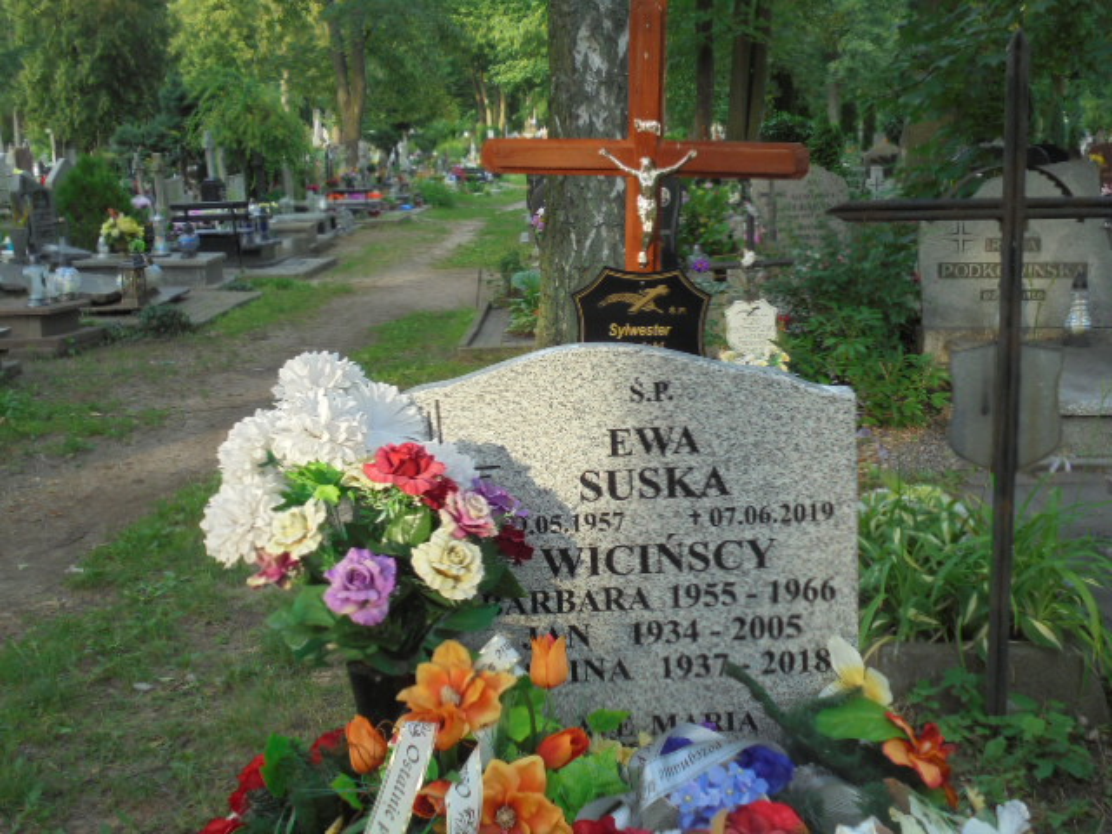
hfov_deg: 43.9
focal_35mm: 43
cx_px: 556
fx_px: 1381
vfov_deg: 33.6
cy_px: 417
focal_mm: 7.8
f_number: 4.5
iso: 100
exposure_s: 1/50
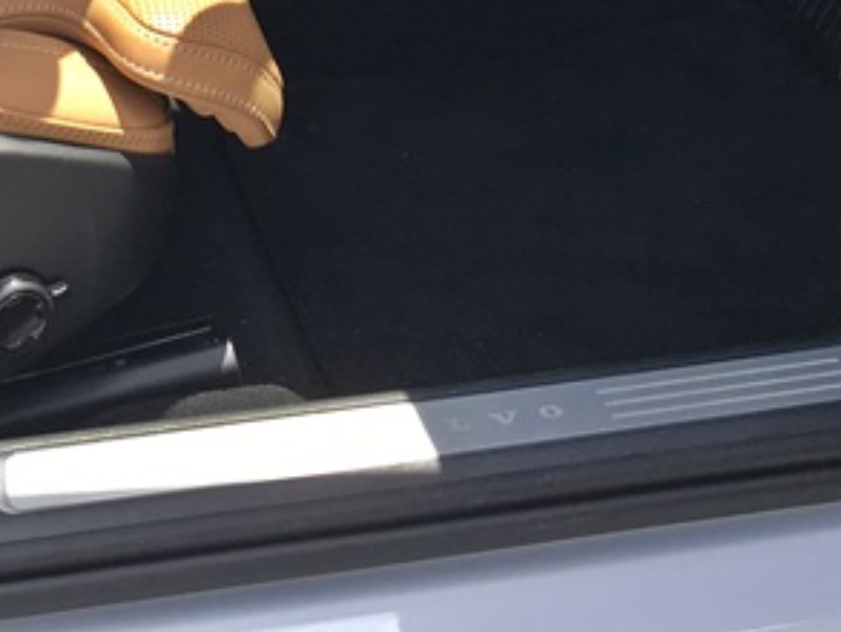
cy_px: -405
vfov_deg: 13.8
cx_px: 109
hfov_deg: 19.5
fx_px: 2406
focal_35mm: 99
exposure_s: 1/447
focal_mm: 4.15
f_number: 2.2
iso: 25
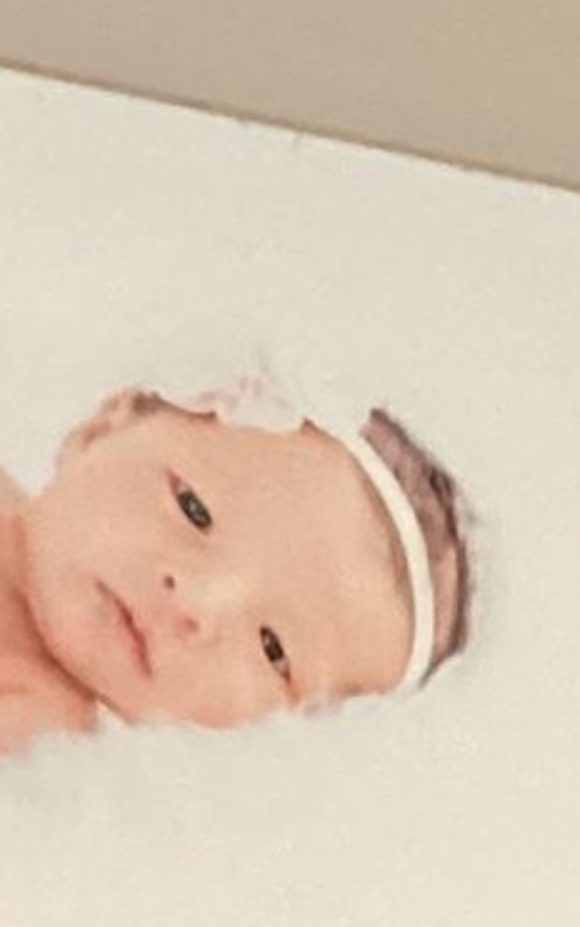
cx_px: 1692
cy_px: 2176
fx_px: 5157
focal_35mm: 204
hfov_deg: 6.0
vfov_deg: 9.3
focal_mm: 3.3
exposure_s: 1/40
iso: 320
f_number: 2.4
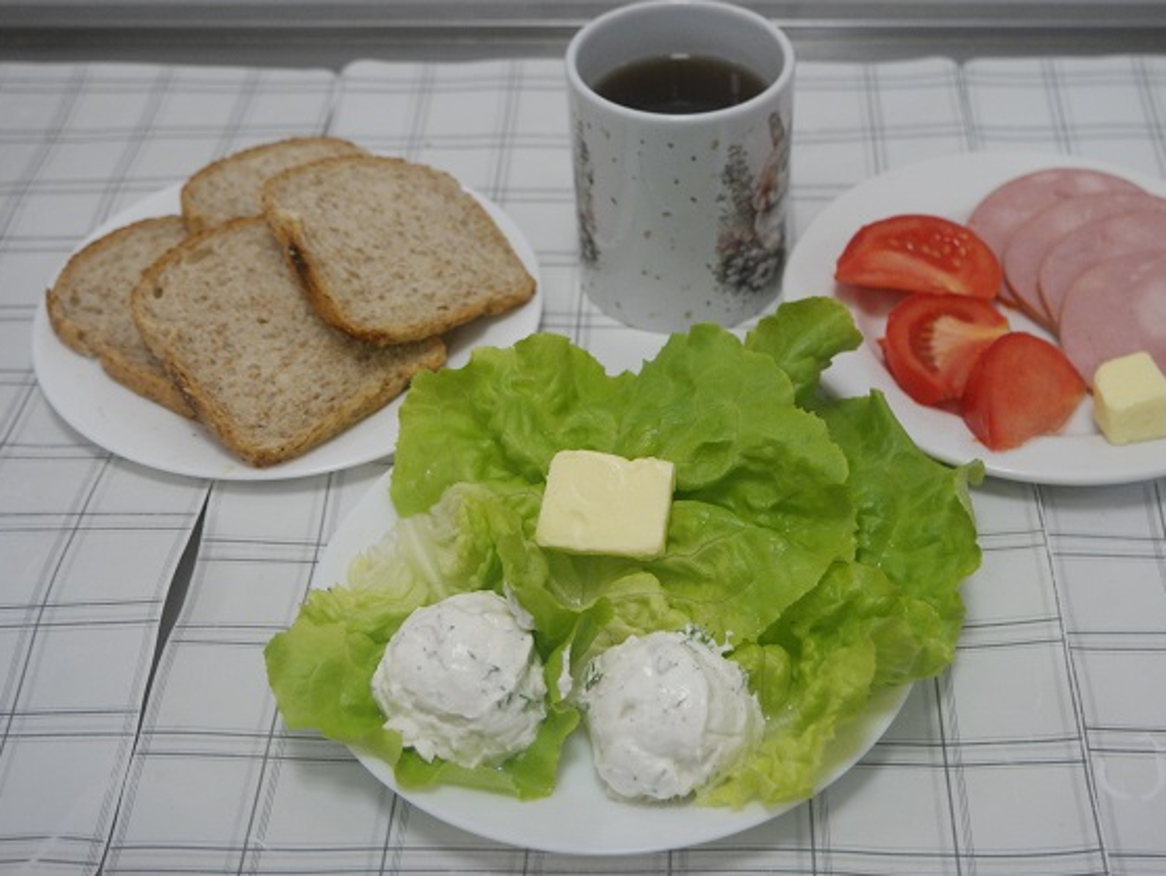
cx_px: 649
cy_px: 430
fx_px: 1652
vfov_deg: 29.7
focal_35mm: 49
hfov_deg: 38.8
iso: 1250
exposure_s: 1/250
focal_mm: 29
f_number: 4.5
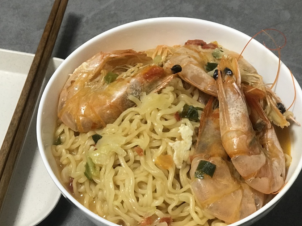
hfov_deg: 23.8
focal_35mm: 82
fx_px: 716
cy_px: 102
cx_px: 137
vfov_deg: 18.0
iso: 160
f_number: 2.8
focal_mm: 6.6
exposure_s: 1/50
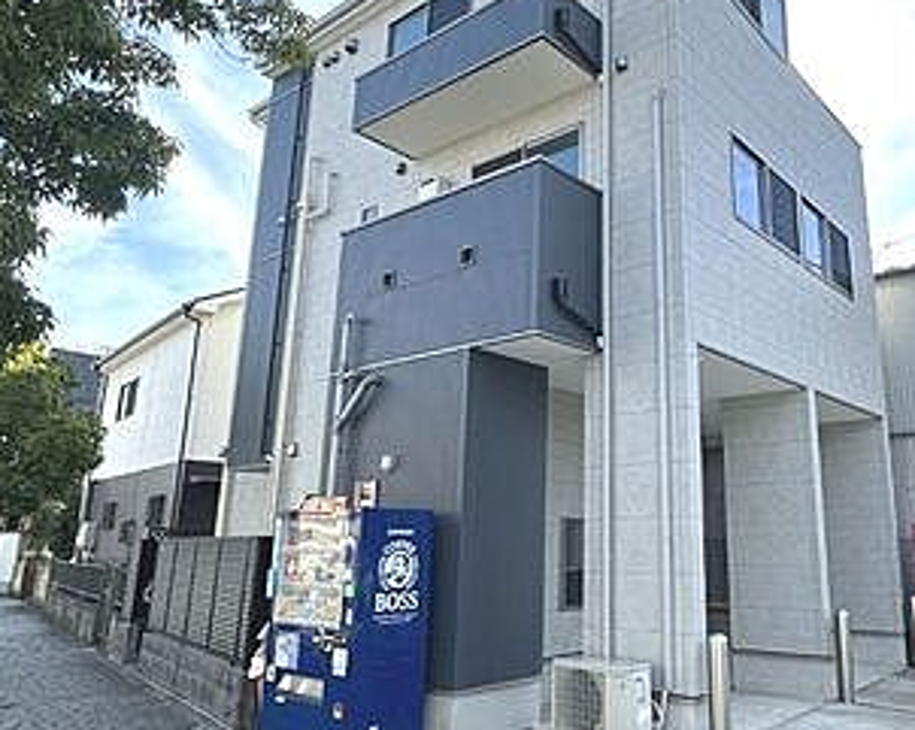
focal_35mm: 29
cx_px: 603
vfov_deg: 49.9
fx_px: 785
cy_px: 342
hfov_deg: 59.2
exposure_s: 1/759
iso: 50
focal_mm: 2.22
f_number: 2.2
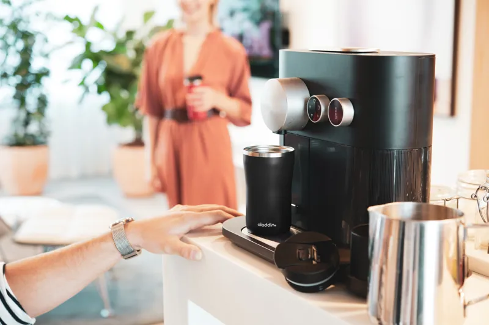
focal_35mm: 60
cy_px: 162
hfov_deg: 33.4
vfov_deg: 22.6
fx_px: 814
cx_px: 244
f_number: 5
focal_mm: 60
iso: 800
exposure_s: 1/30
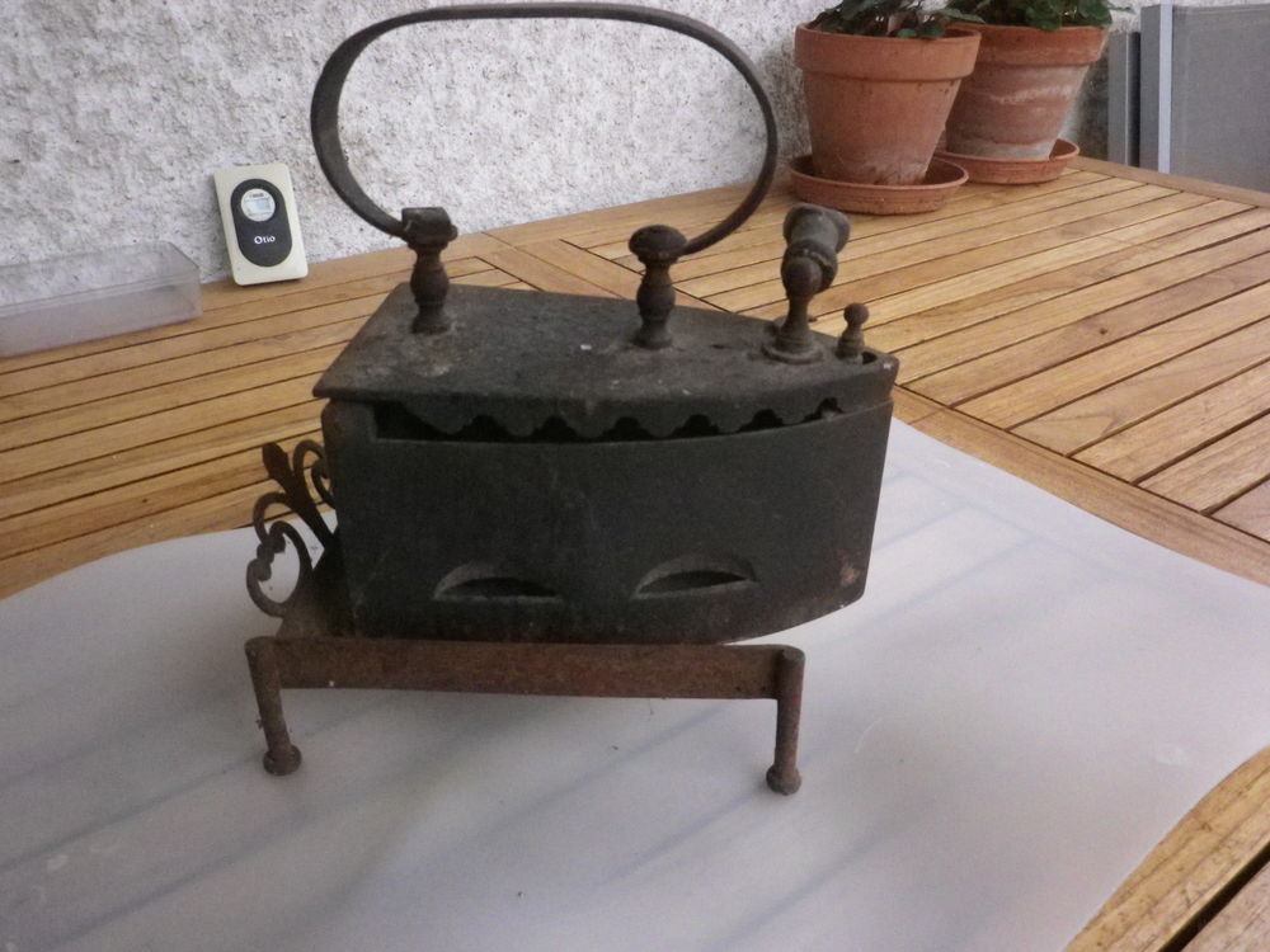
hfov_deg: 63.4
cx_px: 635
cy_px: 476
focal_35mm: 28
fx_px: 1027
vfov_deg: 49.7
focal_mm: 5
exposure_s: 1/50
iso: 640
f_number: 3.2
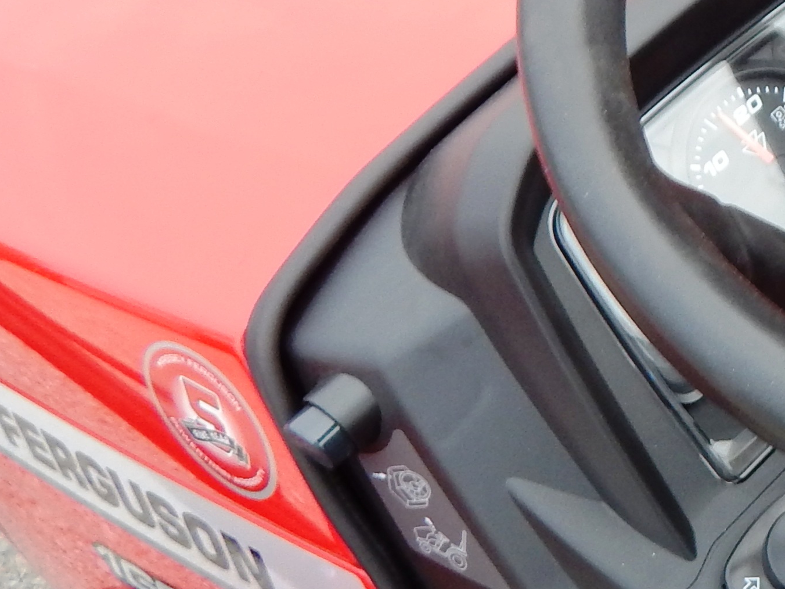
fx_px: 1701
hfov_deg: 21.6
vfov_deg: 19.6
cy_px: 402
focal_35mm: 75
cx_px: 1191
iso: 125
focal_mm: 4
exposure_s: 1/100
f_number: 3
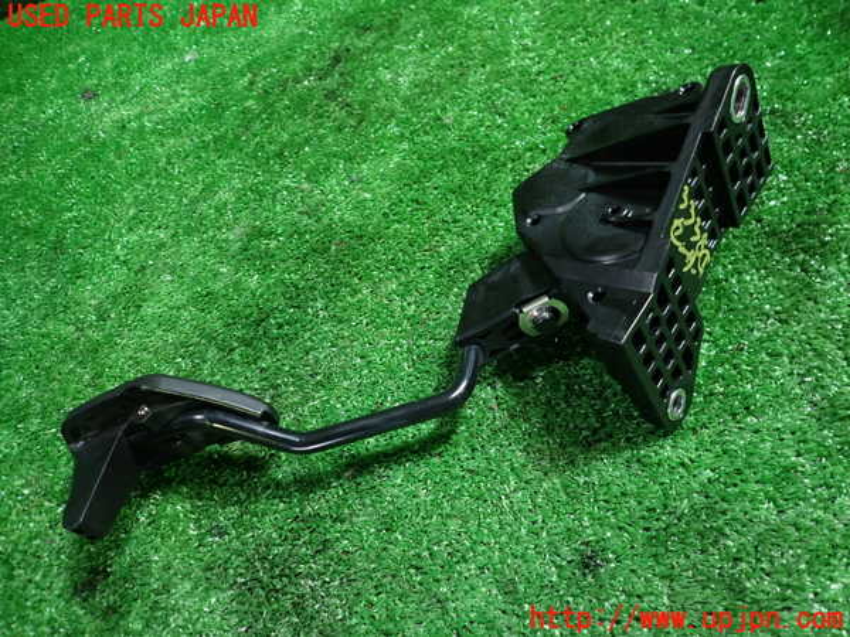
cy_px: 318
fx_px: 614
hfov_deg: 69.4
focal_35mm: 25
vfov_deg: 54.9
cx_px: 425
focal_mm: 4.5
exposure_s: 1/30
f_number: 2
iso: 320
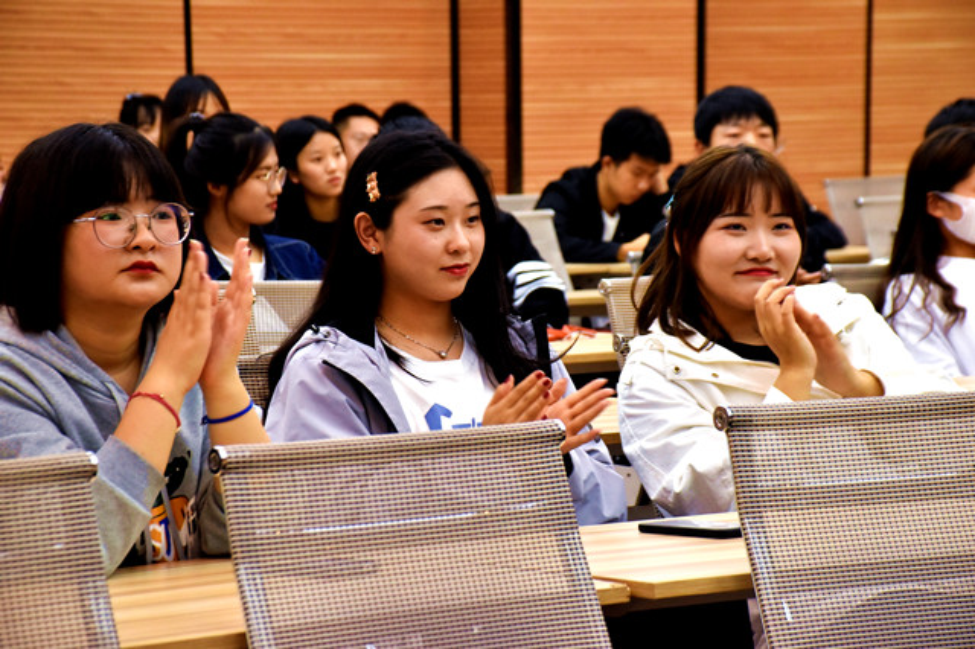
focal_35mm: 135
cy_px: 324
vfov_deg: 10.1
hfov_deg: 15.2
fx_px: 3654
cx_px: 488
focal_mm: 90
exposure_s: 1/100
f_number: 9
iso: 1250
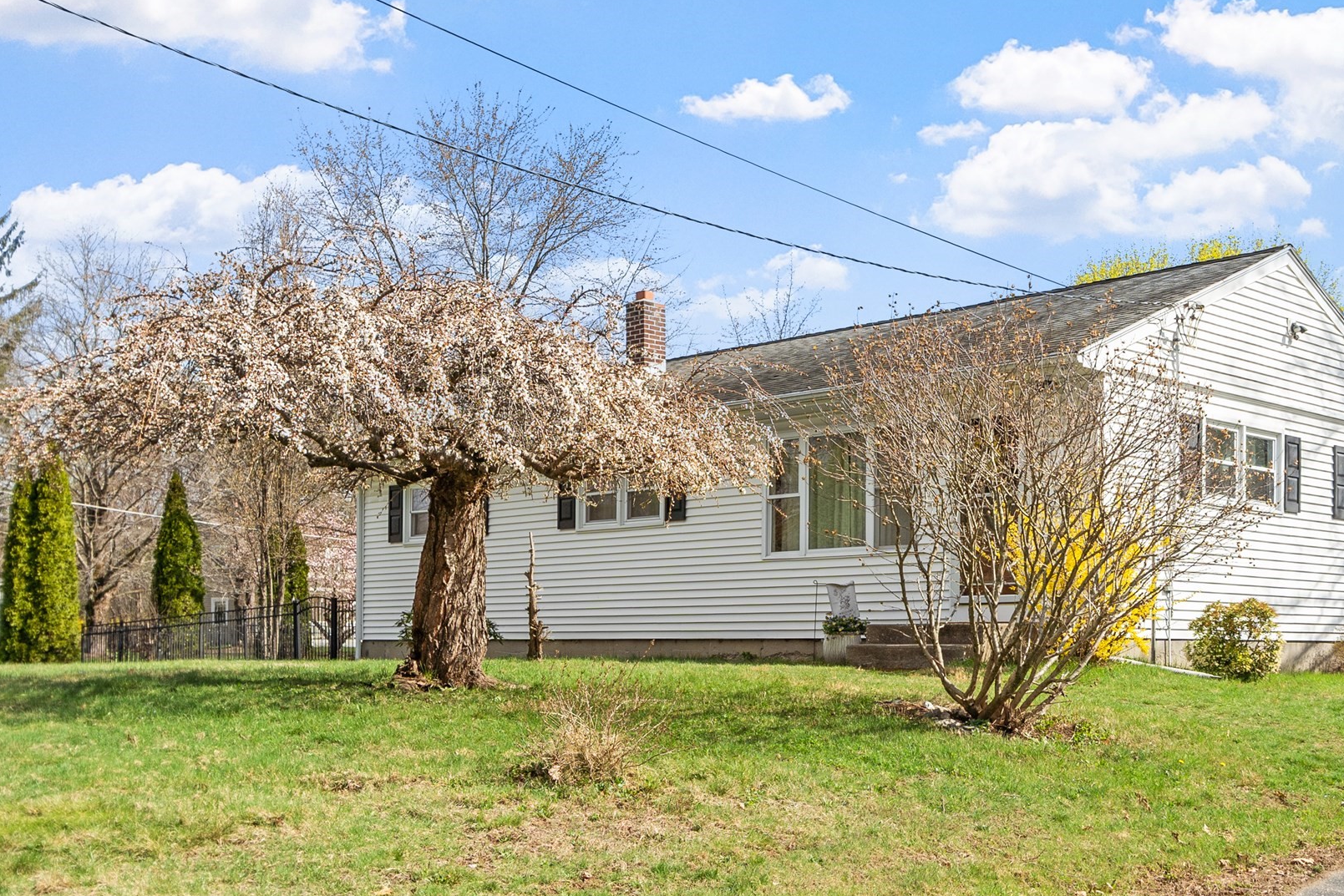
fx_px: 1568
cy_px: 461
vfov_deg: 31.9
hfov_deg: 45.9
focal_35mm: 42
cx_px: 853
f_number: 8
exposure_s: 1/250
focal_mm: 22
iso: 100
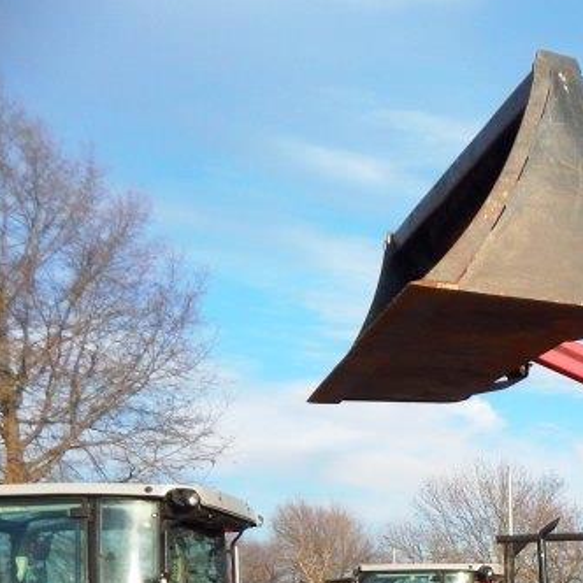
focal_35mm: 60
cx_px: 896
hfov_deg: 22.8
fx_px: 1143
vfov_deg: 26.3
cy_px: 646
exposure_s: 1/640
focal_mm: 4
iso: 125
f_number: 3
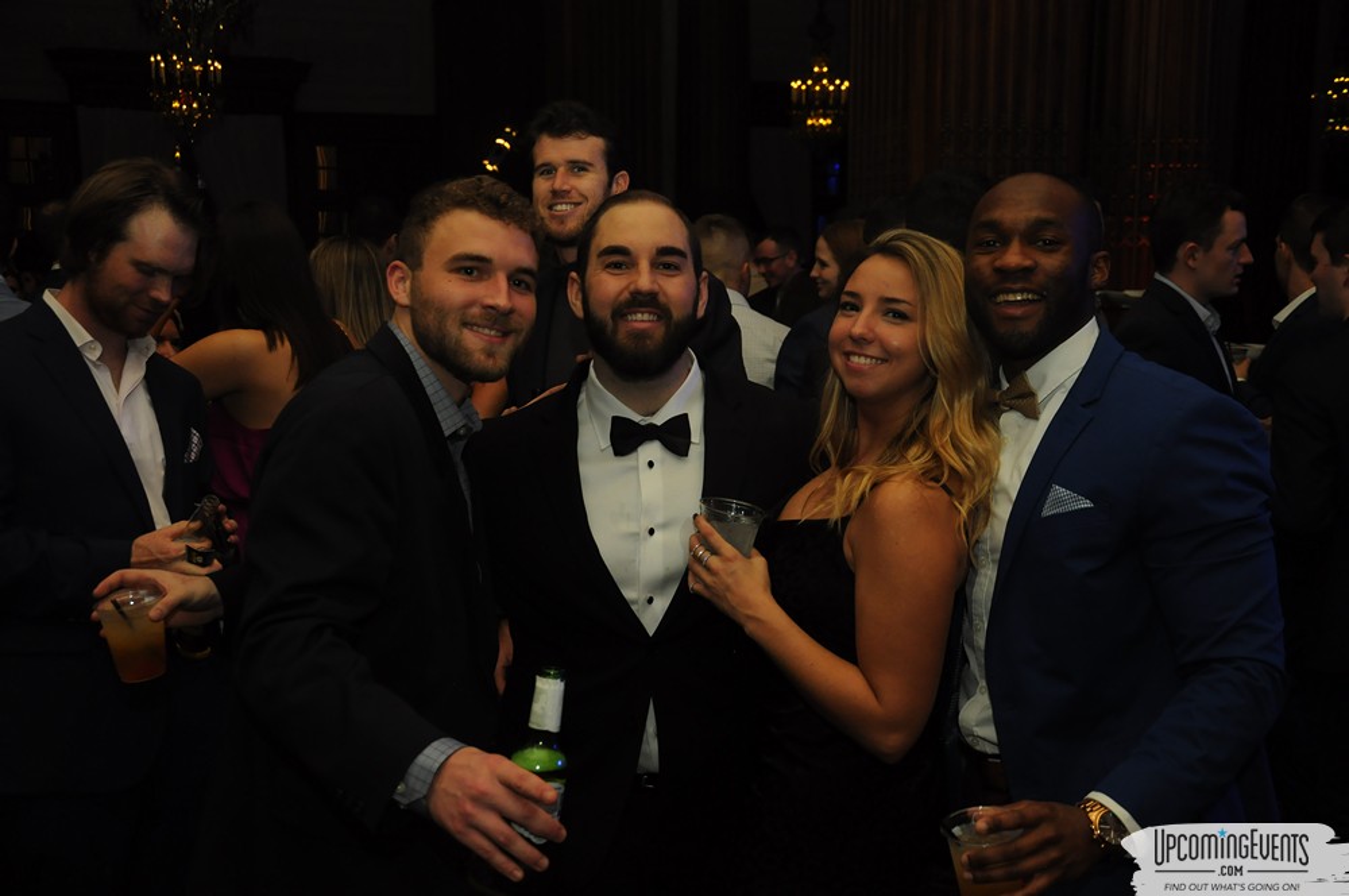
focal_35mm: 42
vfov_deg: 31.8
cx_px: 674
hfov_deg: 46.5
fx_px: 1572
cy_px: 448
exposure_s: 1/60
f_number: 5.6
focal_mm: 28
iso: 800
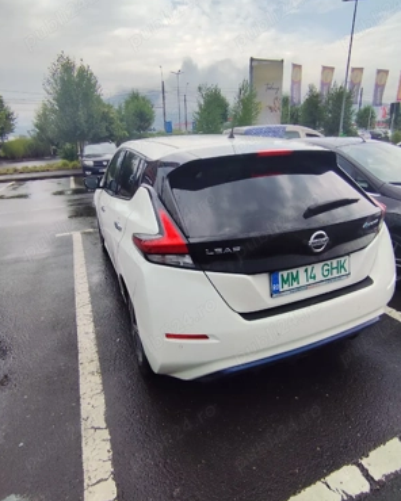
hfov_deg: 68.1
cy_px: 242
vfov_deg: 80.3
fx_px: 297
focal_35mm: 20
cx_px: 199
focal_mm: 1.65
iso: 50
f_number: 2.2
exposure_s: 1/833
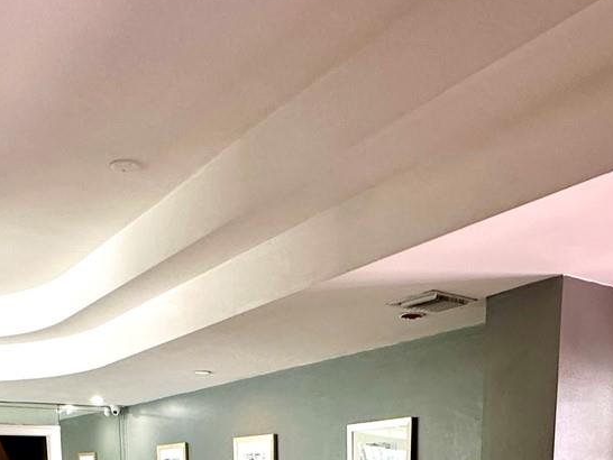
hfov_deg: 45.7
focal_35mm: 41
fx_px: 726
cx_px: 285
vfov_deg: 28.0
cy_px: 622
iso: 160
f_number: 2.2
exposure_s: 1/60
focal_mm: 2.22
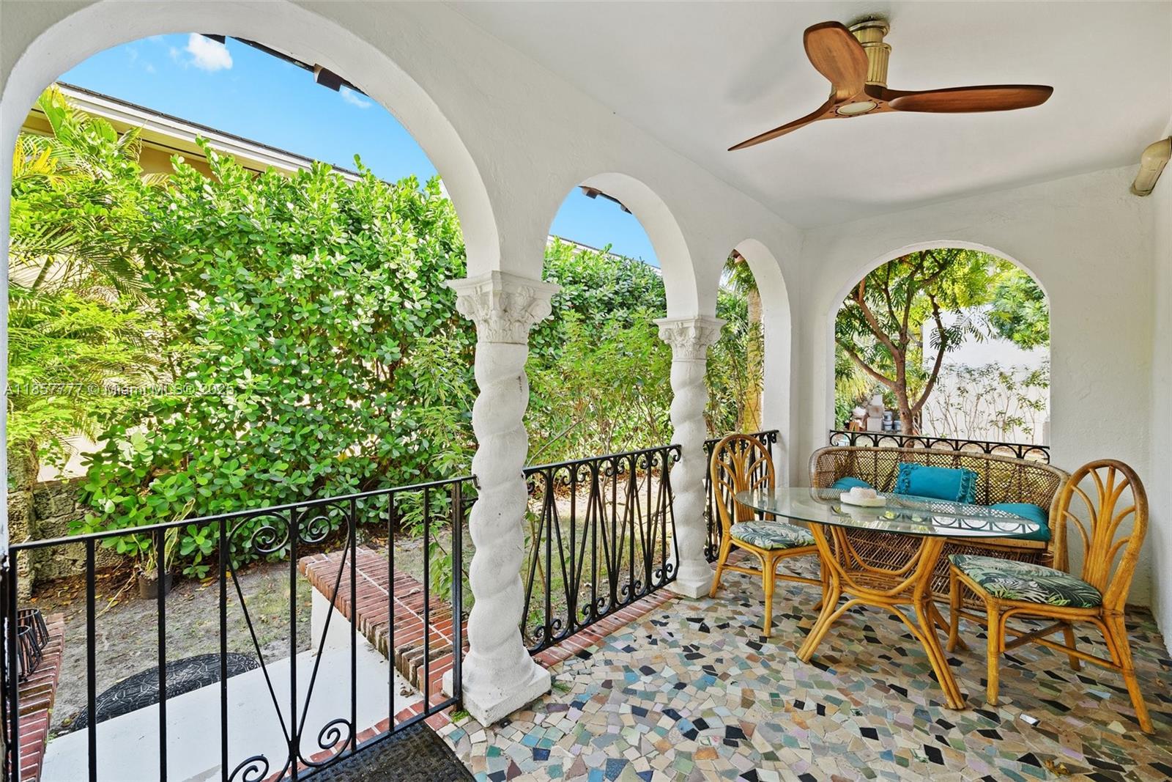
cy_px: 391
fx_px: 456
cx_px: 586
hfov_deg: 104.2
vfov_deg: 81.2
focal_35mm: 14
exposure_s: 1/30
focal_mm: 14
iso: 100
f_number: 2.8
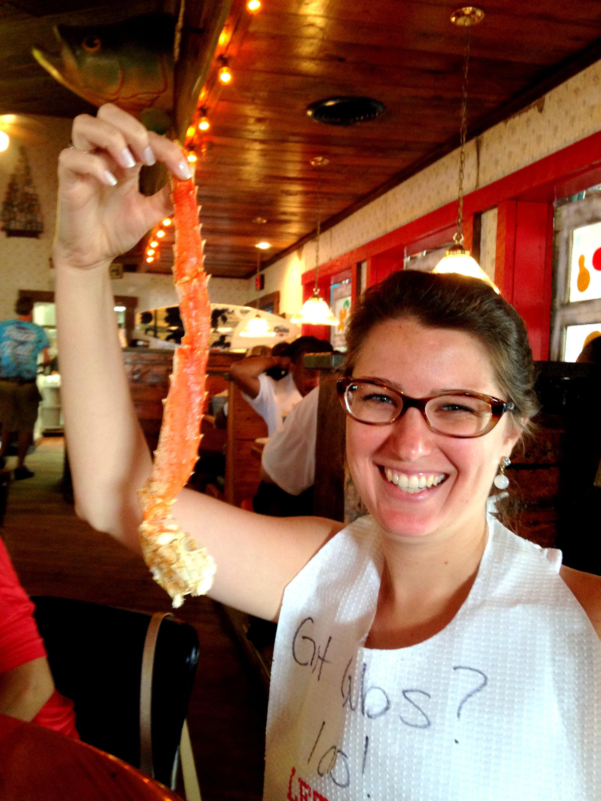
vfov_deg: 55.4
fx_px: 764
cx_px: 300
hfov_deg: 42.9
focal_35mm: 33
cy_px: 400
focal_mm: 4.12
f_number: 2.4
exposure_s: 1/20
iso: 160
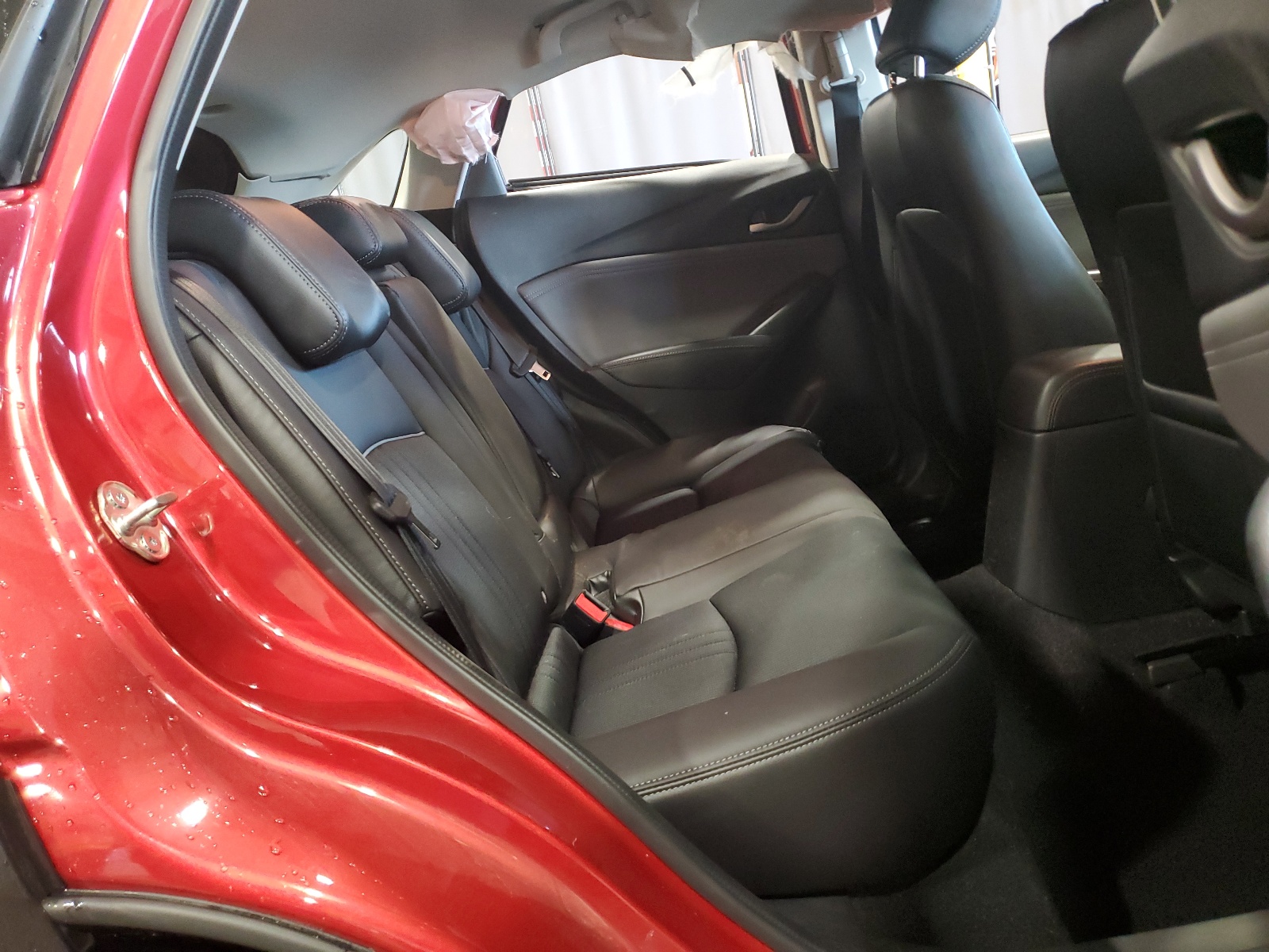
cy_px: 476
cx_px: 634
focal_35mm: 26
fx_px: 953
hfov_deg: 67.3
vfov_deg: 53.1
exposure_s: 1/24
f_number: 1.5
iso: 316
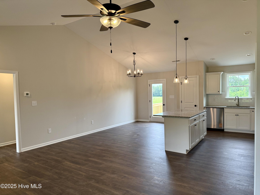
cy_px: 98
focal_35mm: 24
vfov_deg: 56.8
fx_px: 180
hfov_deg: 71.6
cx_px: 130
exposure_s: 1/215
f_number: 1.78
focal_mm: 6.76
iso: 160
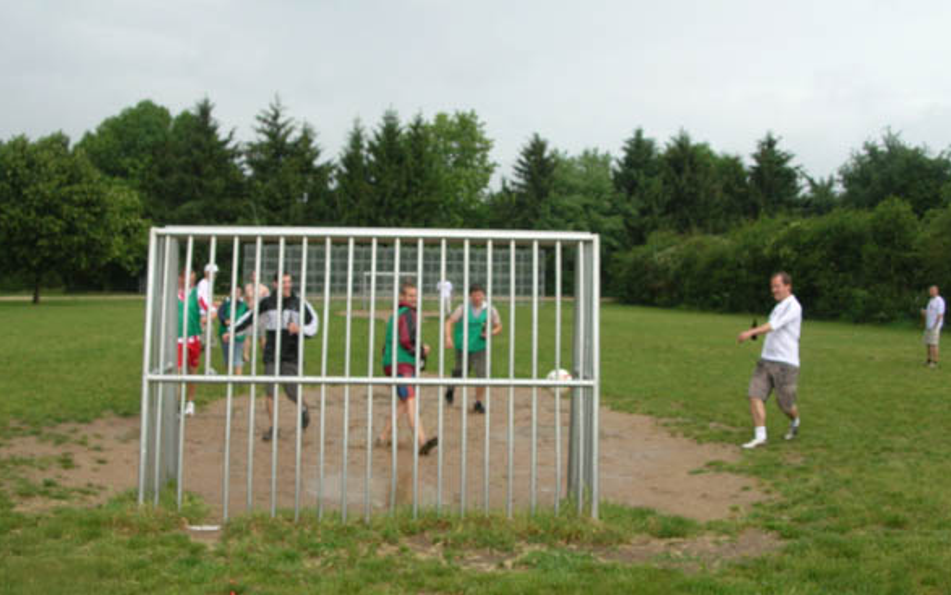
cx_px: 483
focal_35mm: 39
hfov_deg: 50.4
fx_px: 1011
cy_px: 336
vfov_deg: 32.7
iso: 50
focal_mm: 6
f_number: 3.7
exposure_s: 1/290
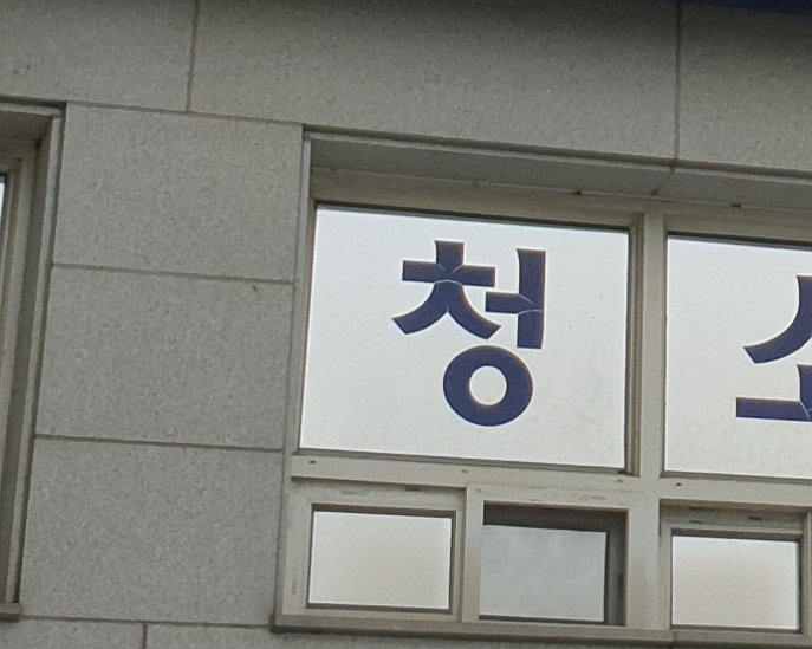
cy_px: -578
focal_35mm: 149
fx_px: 3579
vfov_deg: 9.7
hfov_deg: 12.1
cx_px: 1360
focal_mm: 4.3
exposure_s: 1/2114
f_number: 2.4
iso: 50
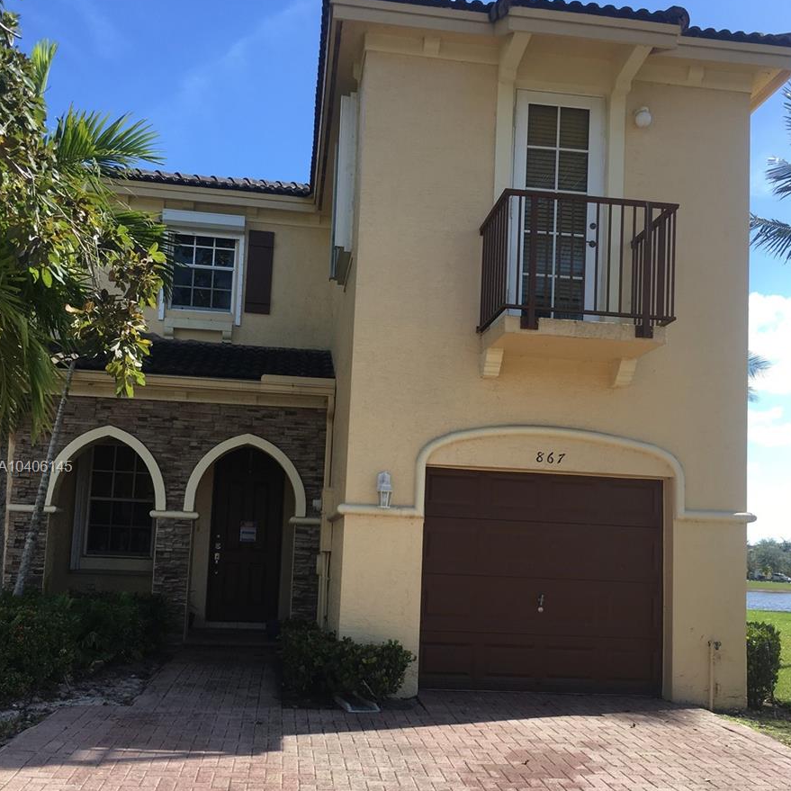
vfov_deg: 47.0
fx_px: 905
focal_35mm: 35
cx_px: 400
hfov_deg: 47.2
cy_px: 469
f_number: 2.2
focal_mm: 4.15
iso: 25
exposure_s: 1/712
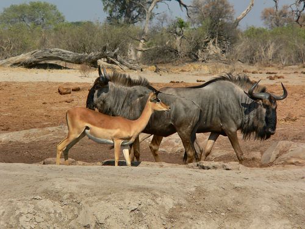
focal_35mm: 432
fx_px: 3806
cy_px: 114
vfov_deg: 3.4
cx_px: 152
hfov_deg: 4.6
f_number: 5.6
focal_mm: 72
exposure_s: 1/500
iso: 80
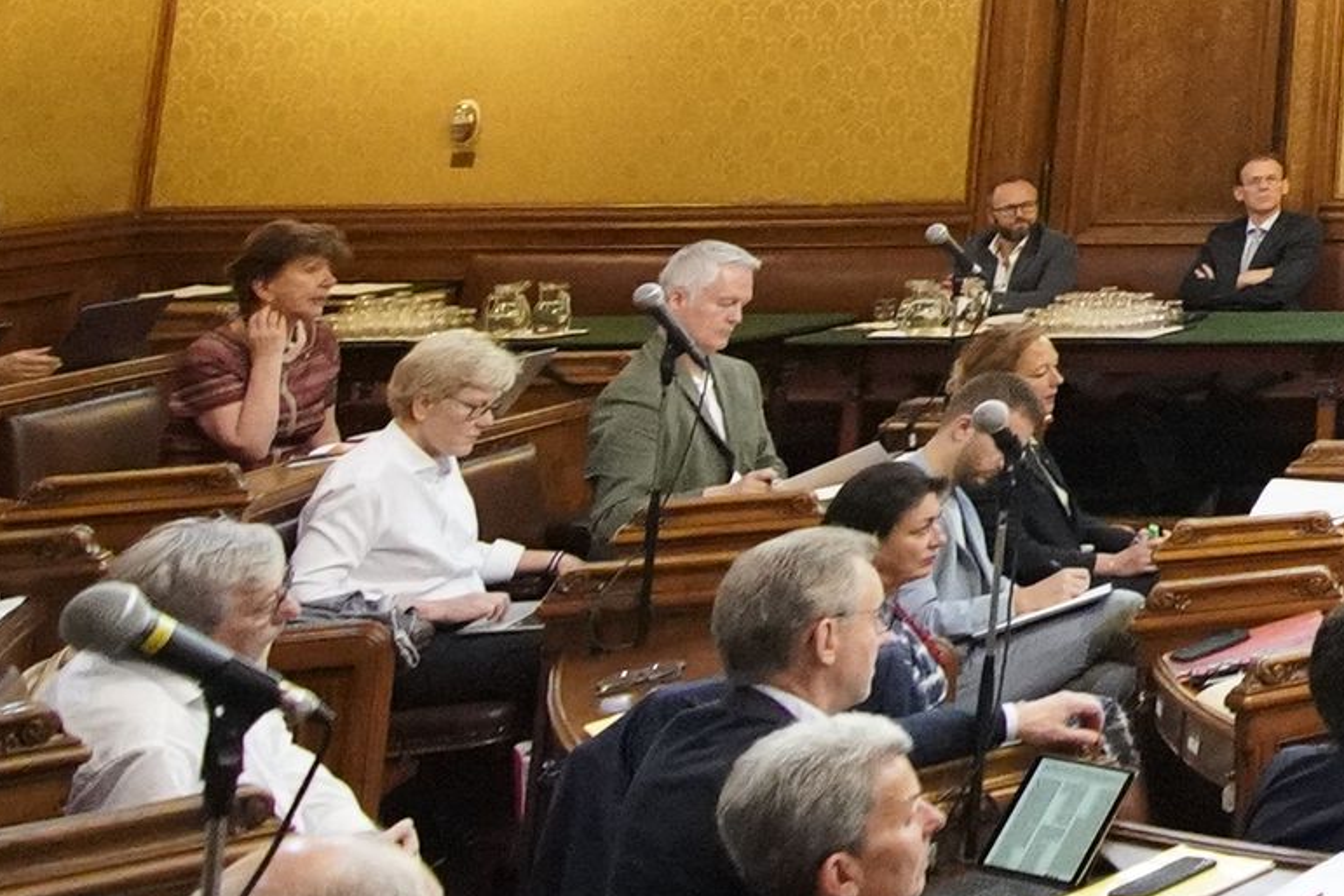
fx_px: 3098
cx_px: 2890
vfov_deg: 14.6
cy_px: -667
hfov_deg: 16.5
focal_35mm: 83
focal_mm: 16
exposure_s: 1/250
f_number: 4
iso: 8000
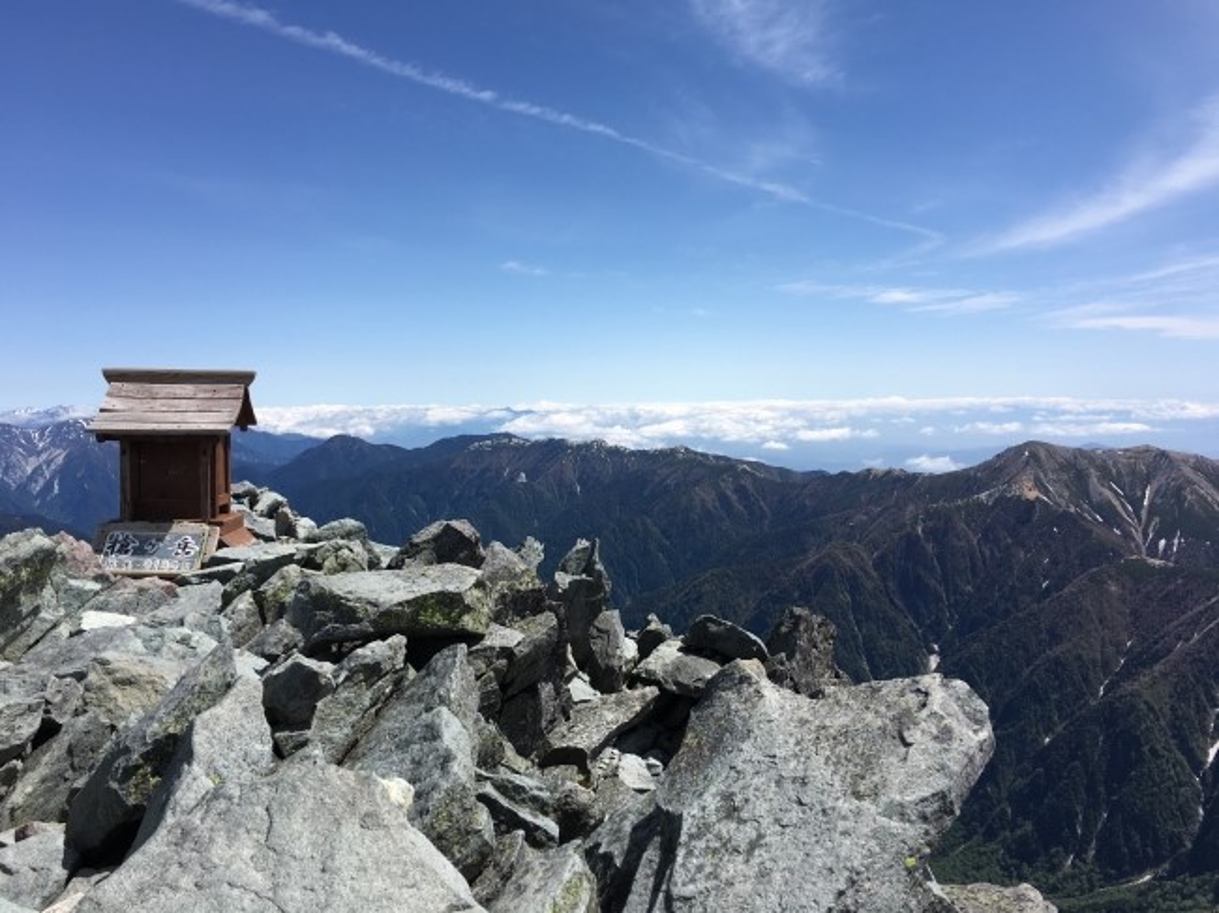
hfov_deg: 61.7
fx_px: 1021
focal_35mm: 29
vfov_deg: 48.2
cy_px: 456
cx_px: 610
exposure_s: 1/2404
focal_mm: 4.15
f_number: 2.2
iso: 25
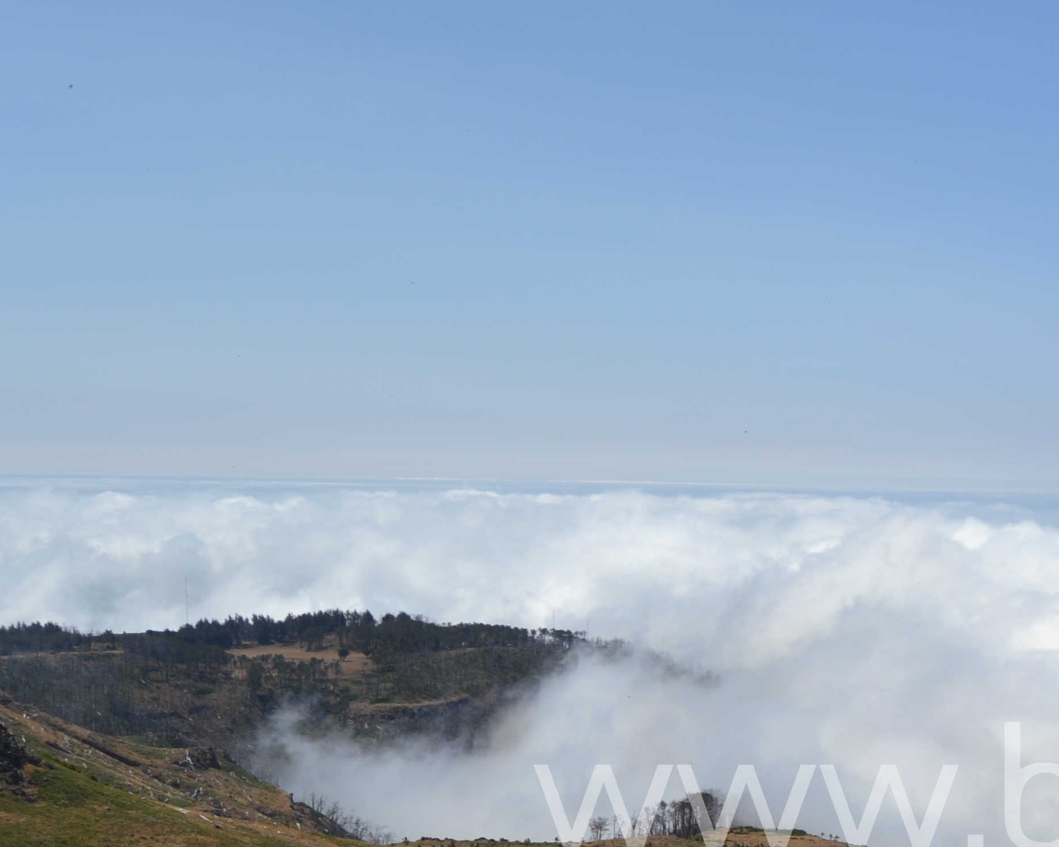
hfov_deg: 26.7
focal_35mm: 63
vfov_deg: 23.5
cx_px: 1269
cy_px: 786
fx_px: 1975
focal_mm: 18
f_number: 9
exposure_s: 1/320
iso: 100
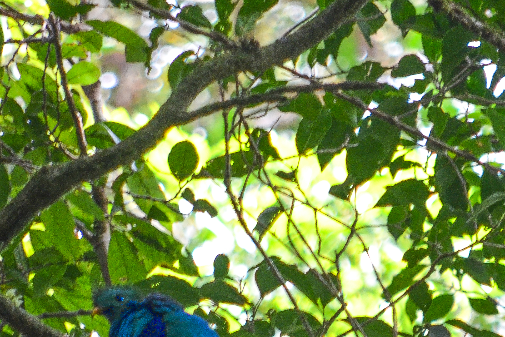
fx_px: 16175
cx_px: 229
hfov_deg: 1.8
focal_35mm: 1153
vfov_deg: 1.2
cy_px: 288
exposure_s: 1/125
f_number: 5.6
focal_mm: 300
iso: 800
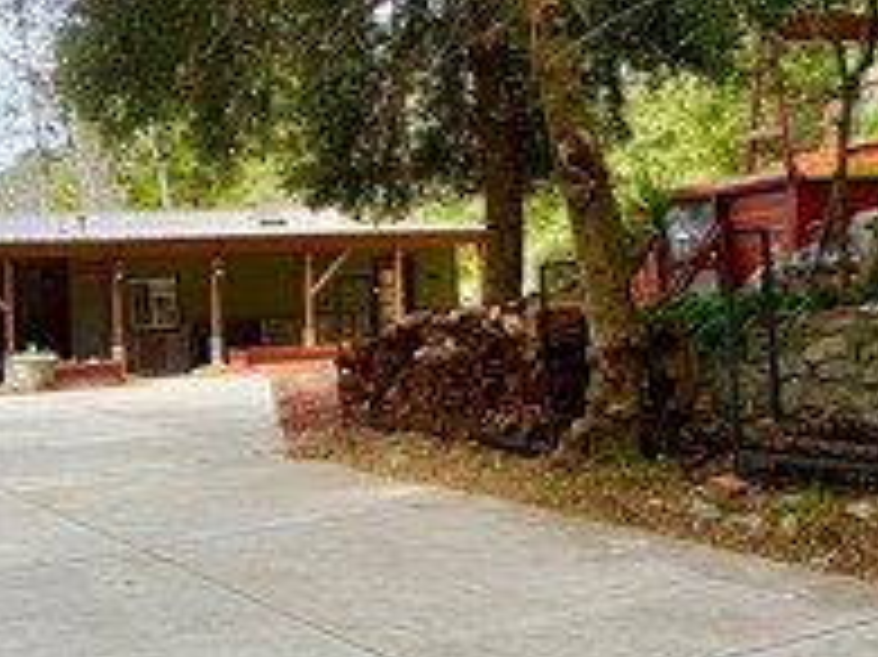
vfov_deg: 31.5
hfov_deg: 39.0
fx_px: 1166
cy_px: 320
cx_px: 131
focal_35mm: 46
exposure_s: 1/620
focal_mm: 2.22
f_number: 2.2
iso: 64
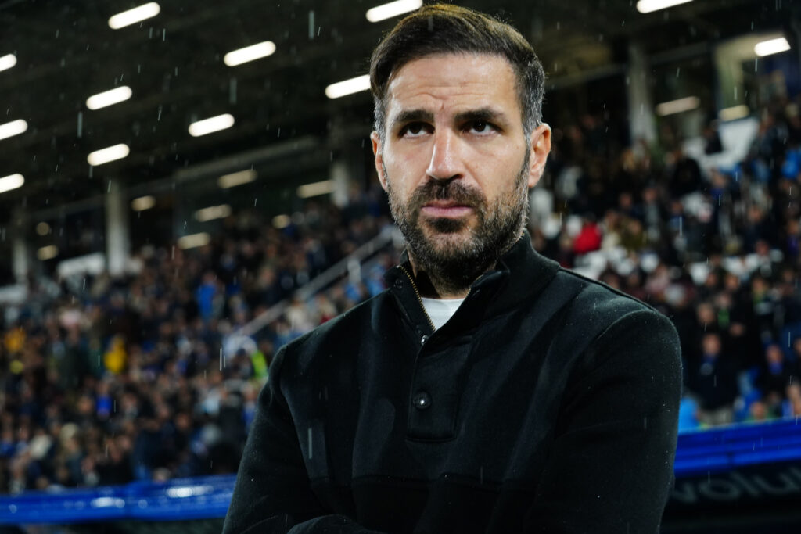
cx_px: 400
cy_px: 267
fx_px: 1558
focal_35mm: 70
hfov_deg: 28.8
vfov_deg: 19.5
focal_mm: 70
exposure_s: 1/320
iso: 2500
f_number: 5.6
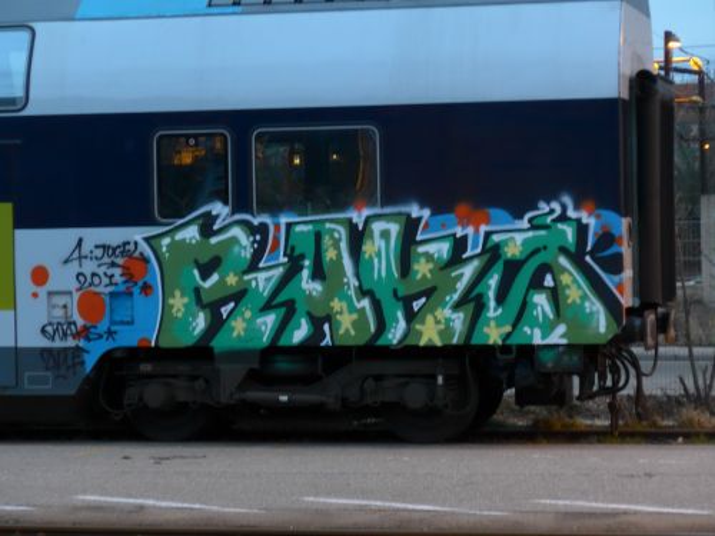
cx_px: 358
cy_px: 268
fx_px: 2417
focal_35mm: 117
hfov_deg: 16.8
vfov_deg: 12.7
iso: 800
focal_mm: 22.9
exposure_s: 1/6
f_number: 5
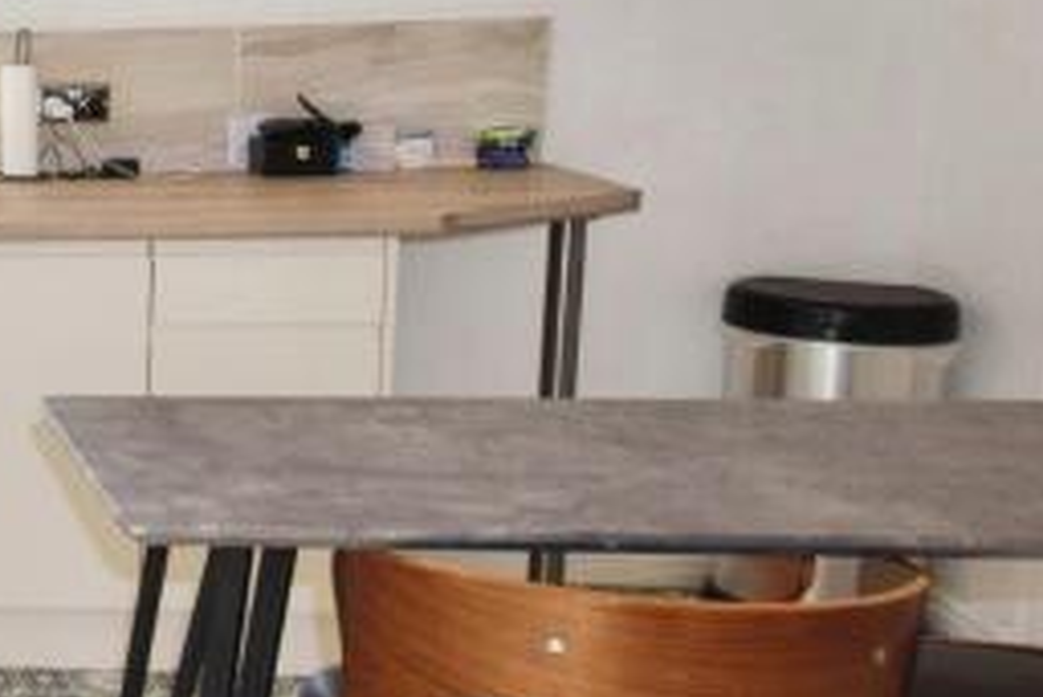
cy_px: 218
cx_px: -583
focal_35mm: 60
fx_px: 1739
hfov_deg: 24.5
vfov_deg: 22.5
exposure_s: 1/125
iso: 140
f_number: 5.6
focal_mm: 10
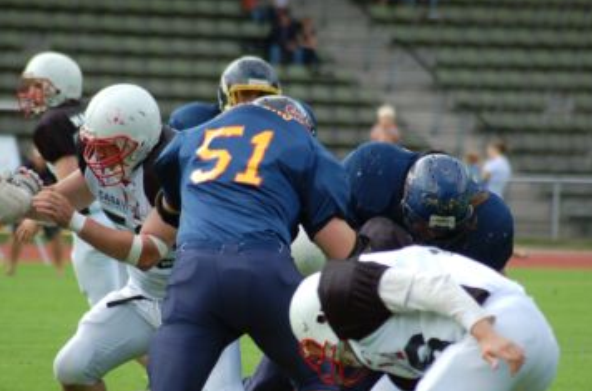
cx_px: 295
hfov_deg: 5.5
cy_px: 241
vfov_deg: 3.7
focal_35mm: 373
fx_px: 6109
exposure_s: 1/800
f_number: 5
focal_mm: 195
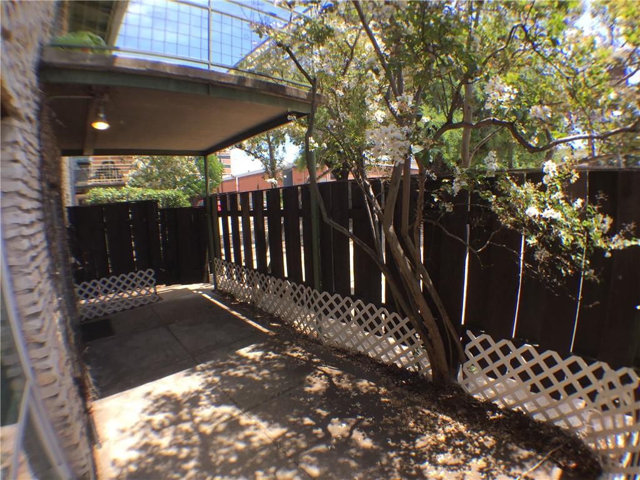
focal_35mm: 29
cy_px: 240
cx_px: 320
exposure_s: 1/370
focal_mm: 4.15
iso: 32
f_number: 2.2
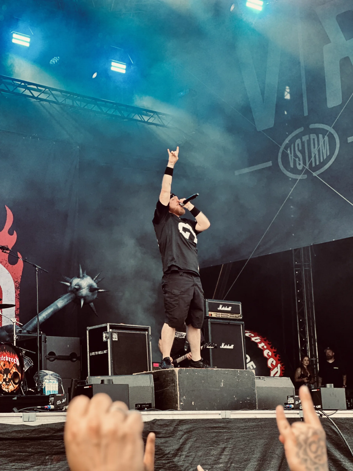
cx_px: 176
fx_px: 1047
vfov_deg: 25.3
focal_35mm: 77
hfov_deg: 19.1
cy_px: 236
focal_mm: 9
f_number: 2.8
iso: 80
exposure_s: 1/121
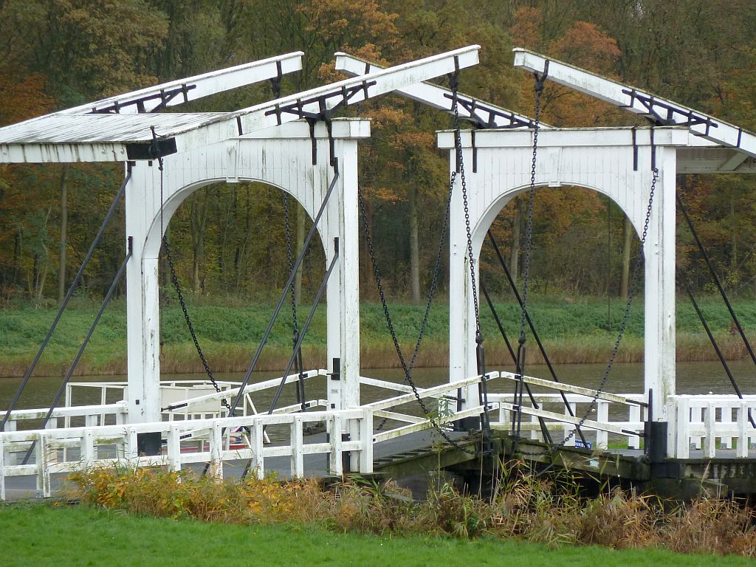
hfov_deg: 7.1
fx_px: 6071
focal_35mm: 278
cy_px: 284
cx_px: 378
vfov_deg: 5.3
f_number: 4.8
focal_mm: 45.7
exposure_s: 1/60
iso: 160
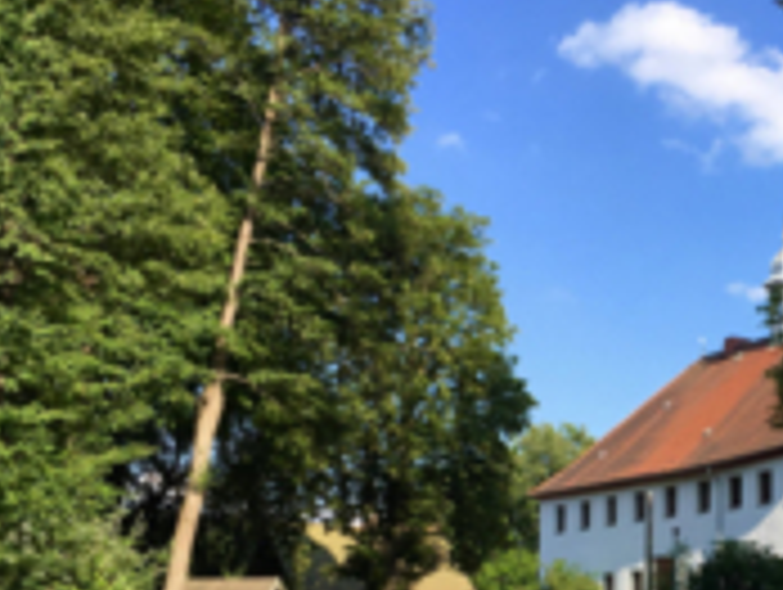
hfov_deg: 30.6
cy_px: 522
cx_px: 720
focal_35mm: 60
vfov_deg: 23.9
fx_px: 1359
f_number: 2.2
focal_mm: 4.2
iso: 25
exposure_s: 1/950
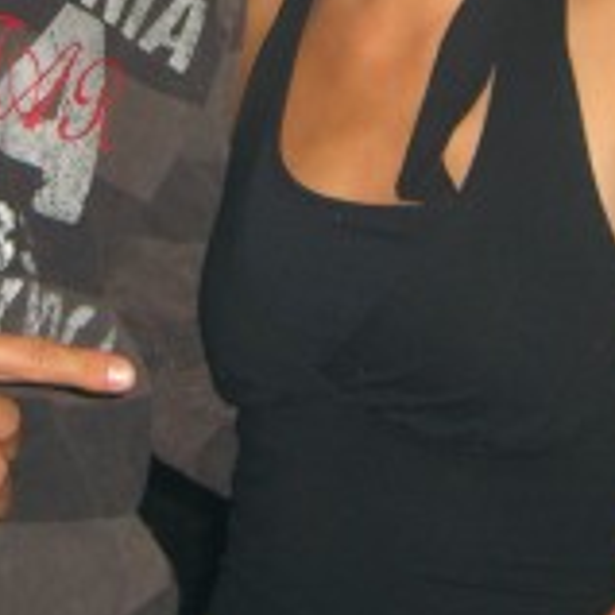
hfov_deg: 13.7
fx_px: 2553
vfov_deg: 13.3
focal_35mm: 127
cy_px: -186
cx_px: 348
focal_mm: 7.9
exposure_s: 1/60
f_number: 2.8
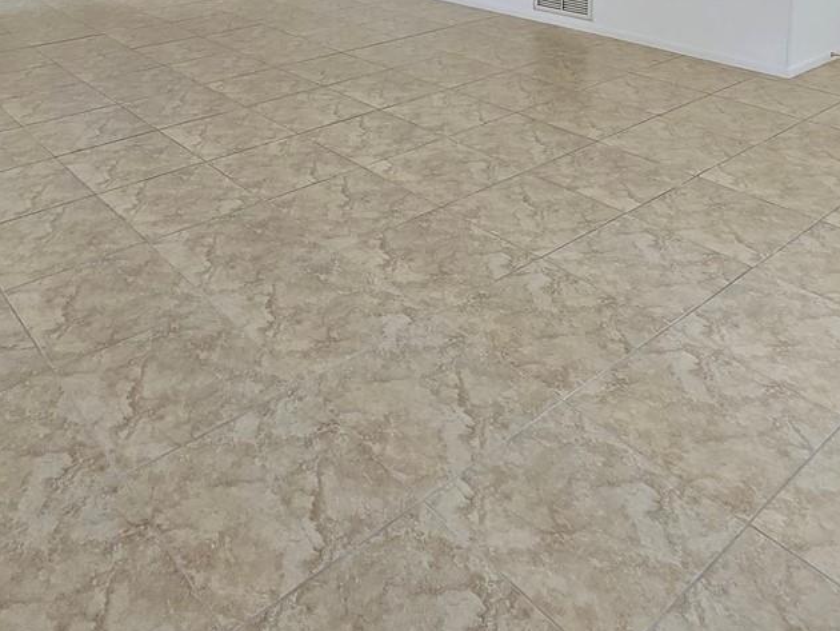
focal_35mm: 33
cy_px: -36
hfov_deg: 55.3
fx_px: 801
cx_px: 383
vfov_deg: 37.2
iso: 200
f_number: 2.2
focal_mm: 1.7
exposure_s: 1/60
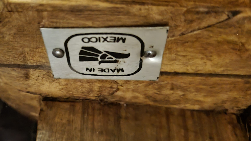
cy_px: 73
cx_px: 80
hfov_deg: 49.5
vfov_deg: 29.7
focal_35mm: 40
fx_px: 266
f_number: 1.8
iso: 1250
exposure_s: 1/13
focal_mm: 5.4
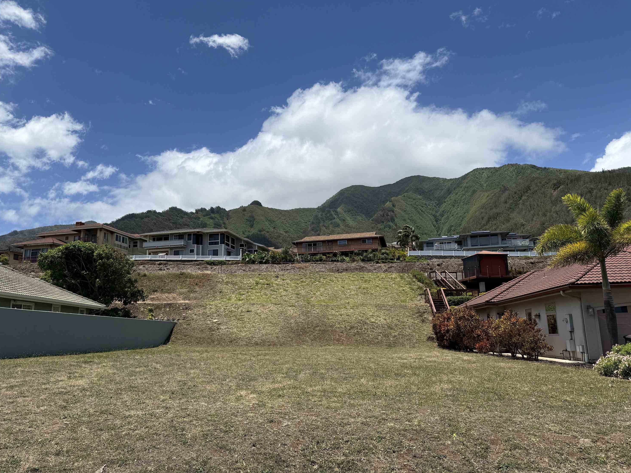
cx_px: 306
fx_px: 456
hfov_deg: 69.4
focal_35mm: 25
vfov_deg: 54.9
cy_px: 241
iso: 80
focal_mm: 6.76
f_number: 1.78
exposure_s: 1/7353
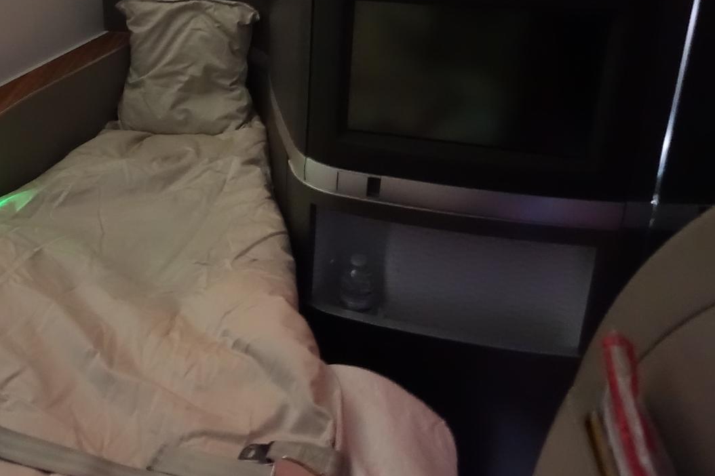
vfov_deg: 31.6
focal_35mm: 41
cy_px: 82
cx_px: 154
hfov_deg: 45.3
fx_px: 814
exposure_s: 1/4
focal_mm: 8.8
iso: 10000
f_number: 1.8
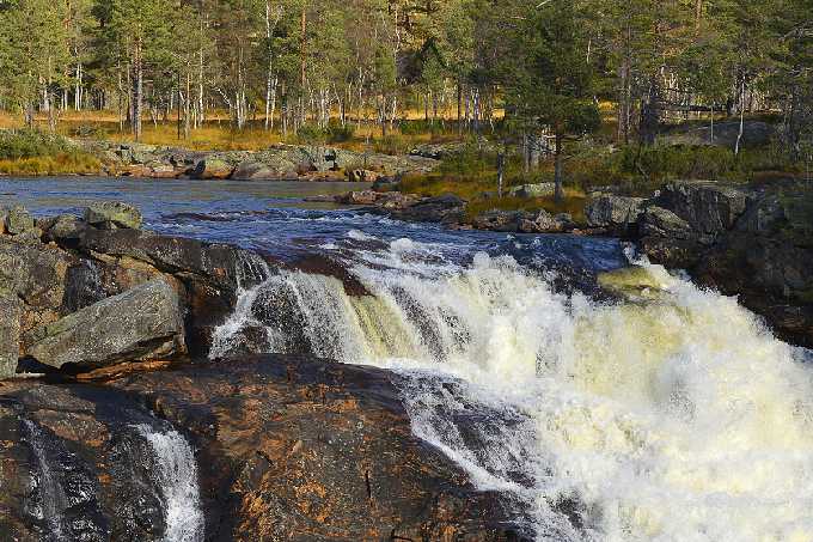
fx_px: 1355
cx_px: 406
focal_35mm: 60
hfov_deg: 33.4
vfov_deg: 22.6
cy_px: 271
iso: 200
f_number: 6.3
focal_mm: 60
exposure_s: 1/400
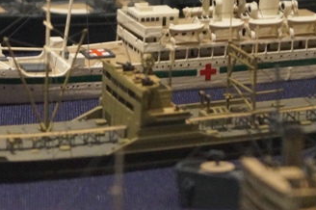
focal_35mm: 229
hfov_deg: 9.0
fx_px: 2008
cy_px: 38
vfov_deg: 6.0
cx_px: 47
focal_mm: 50
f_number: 5.6
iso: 3200
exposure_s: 1/25
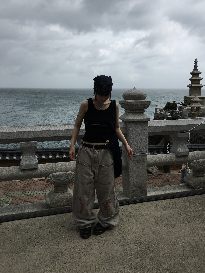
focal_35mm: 29
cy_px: 136
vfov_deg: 61.7
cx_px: 102
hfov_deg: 48.2
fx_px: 229
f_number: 2.2
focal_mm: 4.15
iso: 25
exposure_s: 1/1672
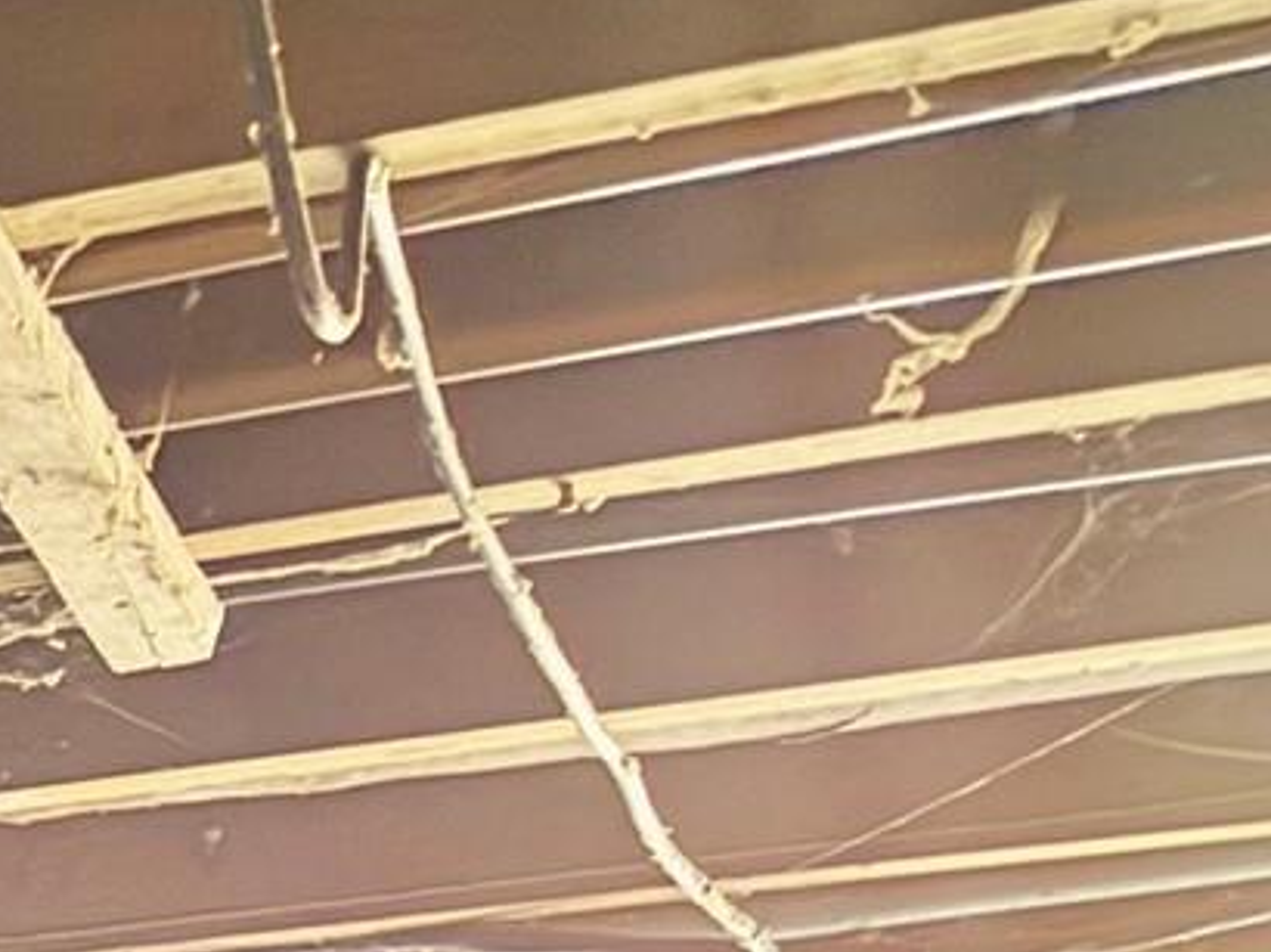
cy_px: 2344
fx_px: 4403
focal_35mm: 120
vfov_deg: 10.5
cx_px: -1699
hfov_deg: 12.9
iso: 2000
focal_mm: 6.76
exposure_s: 1/15
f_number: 1.78
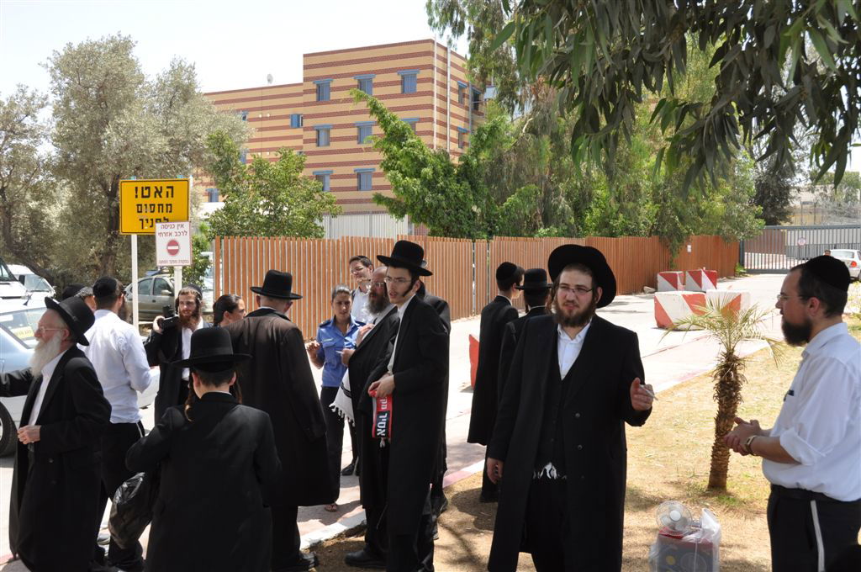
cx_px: 430
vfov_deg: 36.8
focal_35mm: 36
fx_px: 860
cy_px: 286
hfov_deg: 53.2
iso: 200
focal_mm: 24
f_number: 8
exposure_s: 1/250
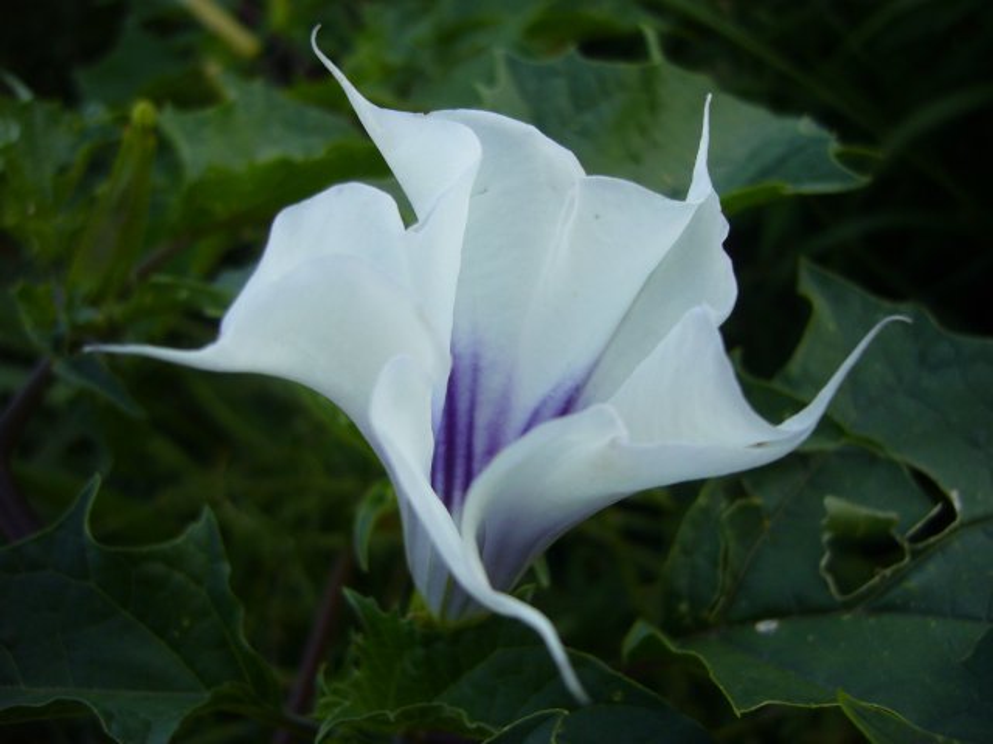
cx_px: 496
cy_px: 372
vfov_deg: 40.7
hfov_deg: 52.6
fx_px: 1004
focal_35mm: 35
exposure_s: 1/320
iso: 100
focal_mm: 5.8
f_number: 2.8
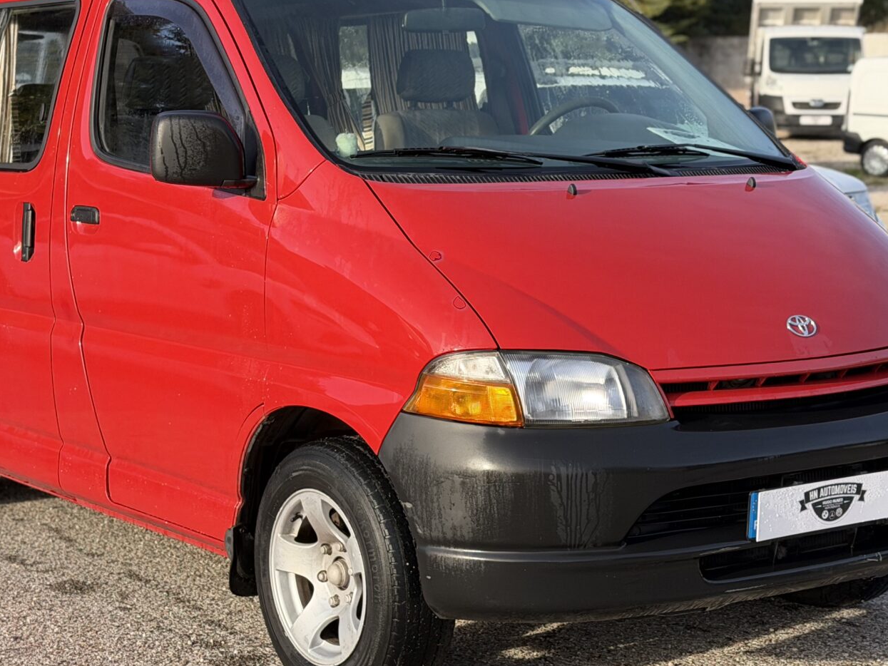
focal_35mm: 74
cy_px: 281
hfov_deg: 26.3
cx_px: 397
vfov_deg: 19.9
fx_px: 1898
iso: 100
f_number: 1.78
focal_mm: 6.76
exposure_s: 1/1203
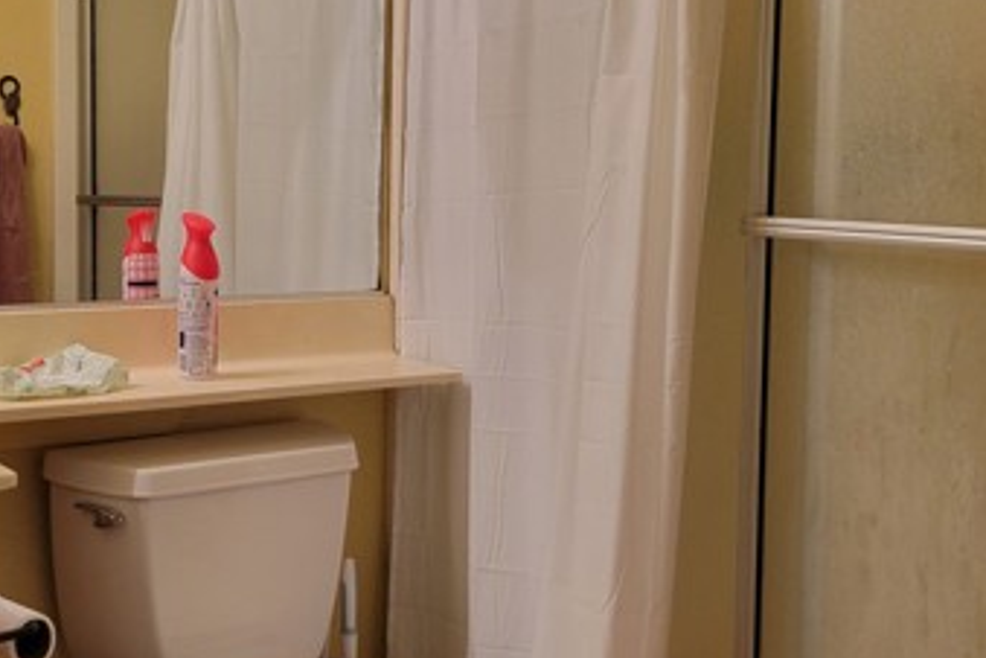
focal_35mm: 51
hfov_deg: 38.1
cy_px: 218
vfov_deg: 26.3
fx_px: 1397
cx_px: 276
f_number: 1.8
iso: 200
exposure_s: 1/60
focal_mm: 5.4
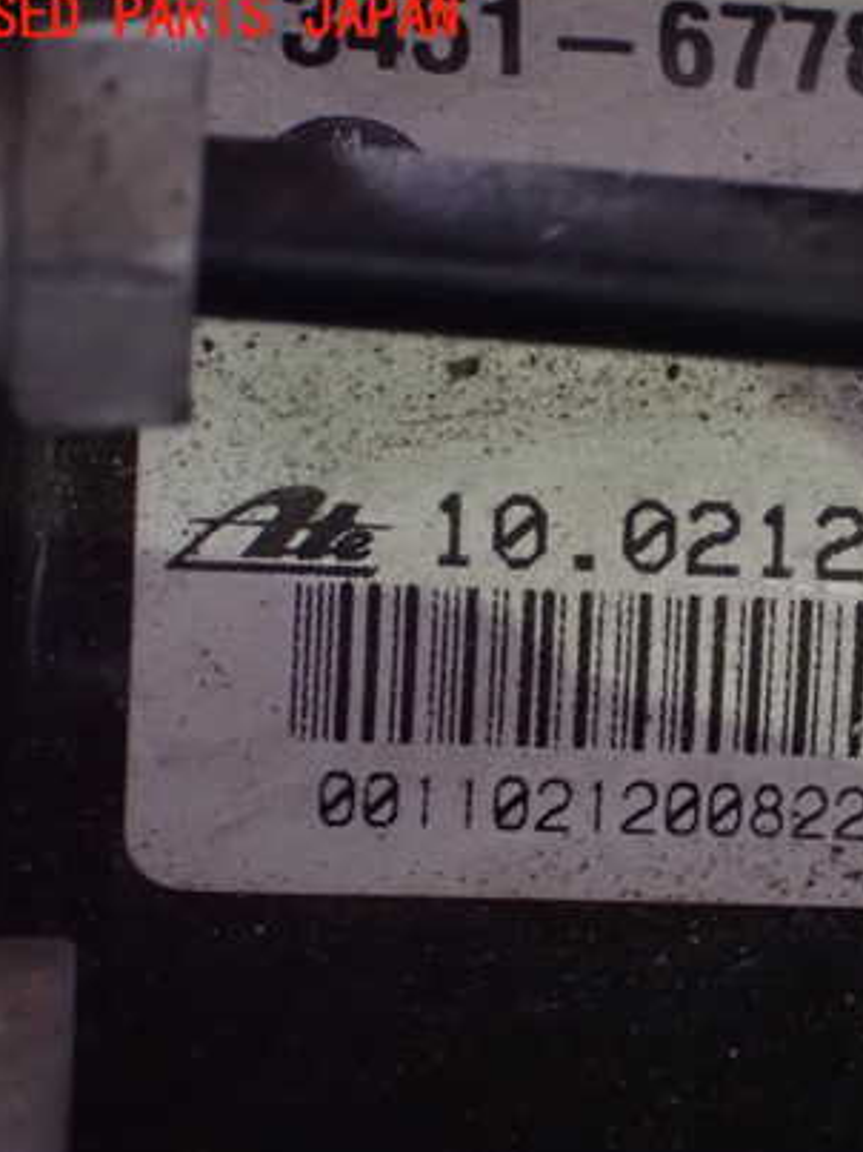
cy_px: 626
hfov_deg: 12.0
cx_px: 797
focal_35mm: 122
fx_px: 4058
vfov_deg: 16.2
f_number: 4.3
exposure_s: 1/20
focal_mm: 14.62
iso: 1600
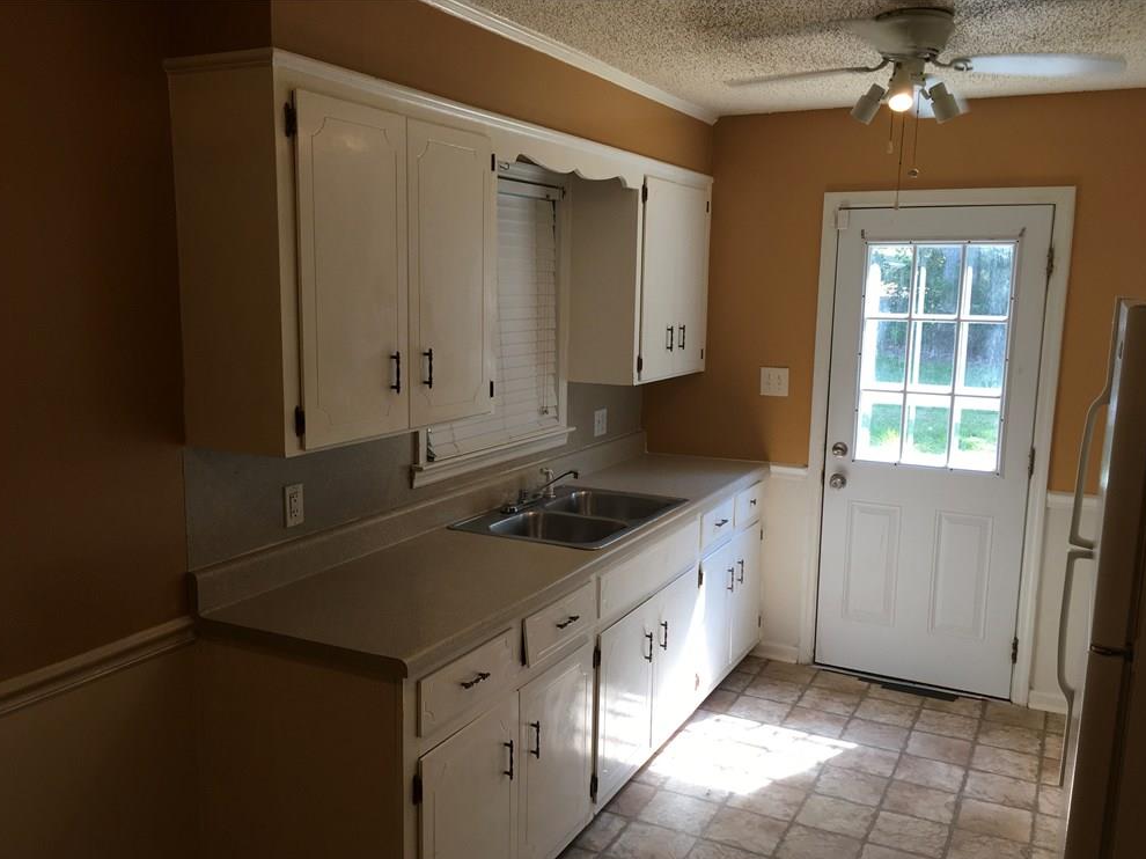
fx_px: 993
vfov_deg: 46.8
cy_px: 442
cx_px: 565
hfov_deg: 60.0
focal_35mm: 30
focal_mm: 4.15
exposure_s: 1/60
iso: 32
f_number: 2.2
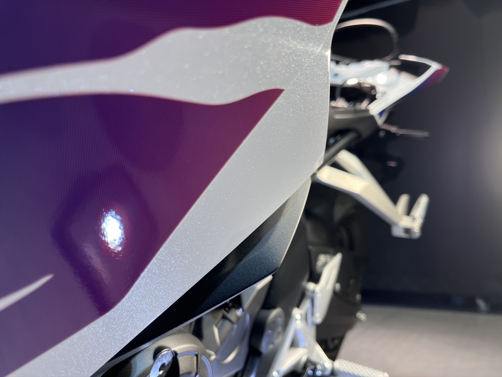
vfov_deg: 53.1
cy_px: 188
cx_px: 251
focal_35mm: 26
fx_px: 377
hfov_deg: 67.3
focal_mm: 5.1
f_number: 1.6
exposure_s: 1/119
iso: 40
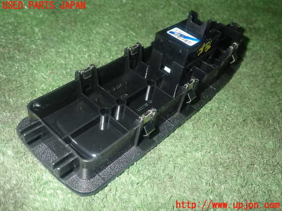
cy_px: 106
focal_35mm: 36
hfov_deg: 51.4
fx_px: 293
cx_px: 141
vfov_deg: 39.7
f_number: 7.1
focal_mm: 6.37
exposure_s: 1/40
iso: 640
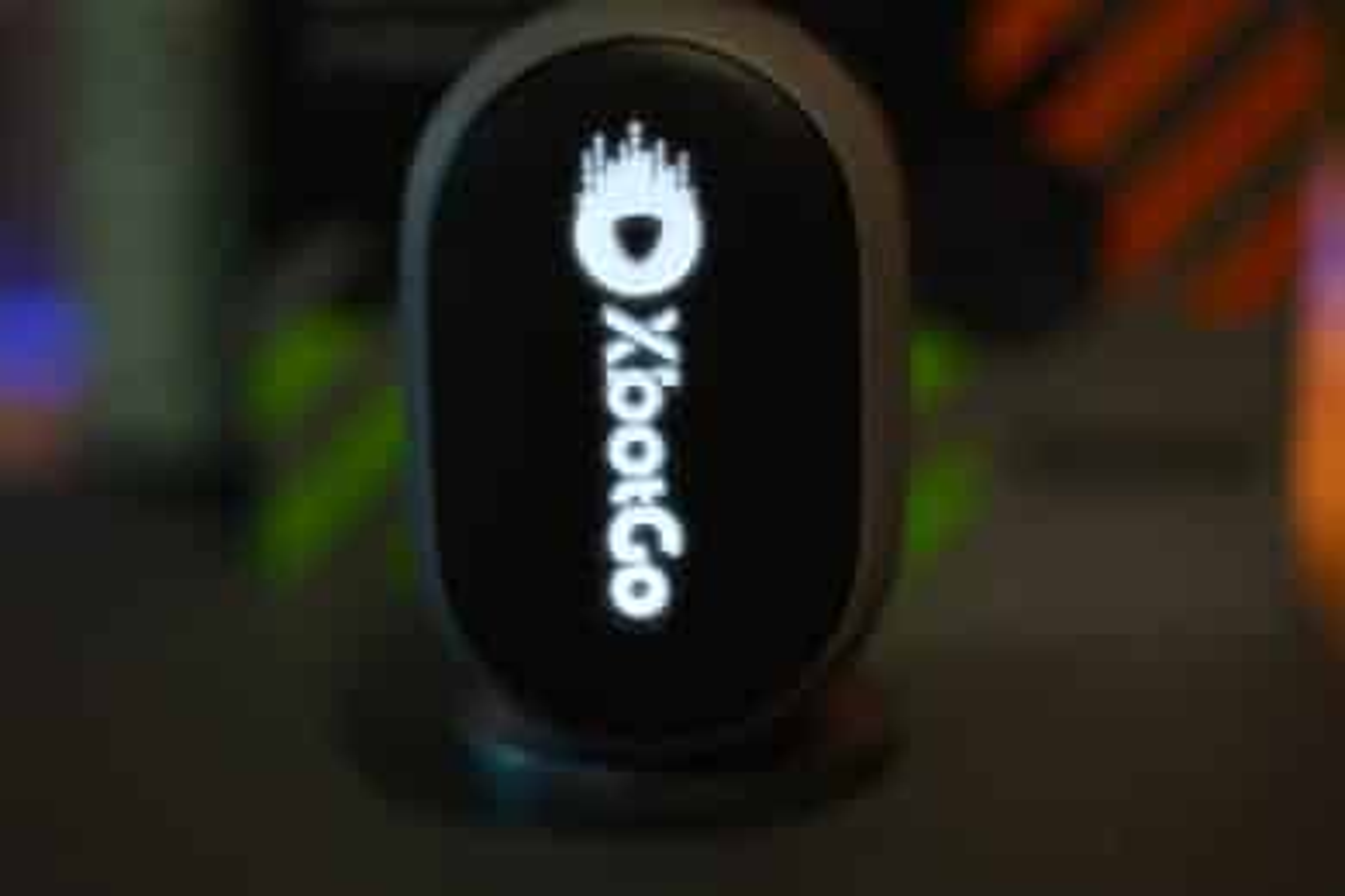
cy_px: 448
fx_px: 2017
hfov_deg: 36.9
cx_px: 672
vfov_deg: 25.1
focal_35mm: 54
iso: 320
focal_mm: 54
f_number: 2.8
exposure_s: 1/100
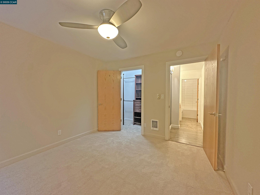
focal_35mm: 14
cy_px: 98
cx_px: 130
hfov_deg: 102.1
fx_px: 105
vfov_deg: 85.7
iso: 500
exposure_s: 1/60
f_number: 2.2
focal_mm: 2.22
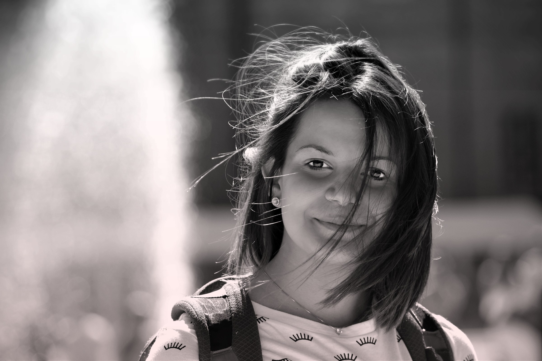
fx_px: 3500
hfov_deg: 8.9
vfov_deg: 5.9
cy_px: 180
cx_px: 271
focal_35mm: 232
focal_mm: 155
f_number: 5.6
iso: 220
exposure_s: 1/500
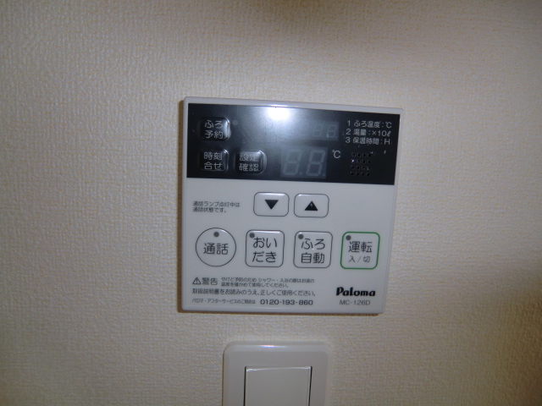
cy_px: 203
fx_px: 376
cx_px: 271
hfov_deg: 71.6
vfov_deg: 56.8
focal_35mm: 24
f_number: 3.2
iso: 100
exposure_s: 1/60
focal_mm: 4.3
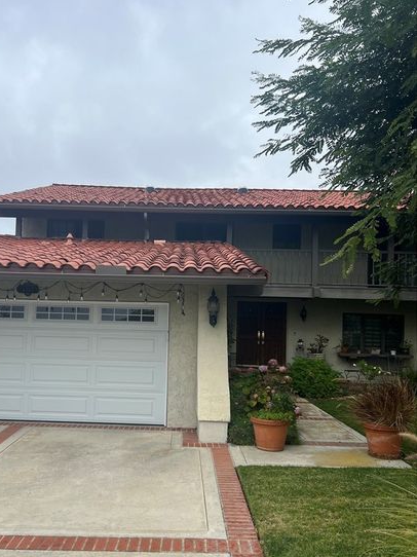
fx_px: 514
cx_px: 161
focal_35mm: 32
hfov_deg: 43.8
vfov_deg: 56.7
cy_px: 309
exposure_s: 1/1100
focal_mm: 5.7
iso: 50
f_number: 1.5
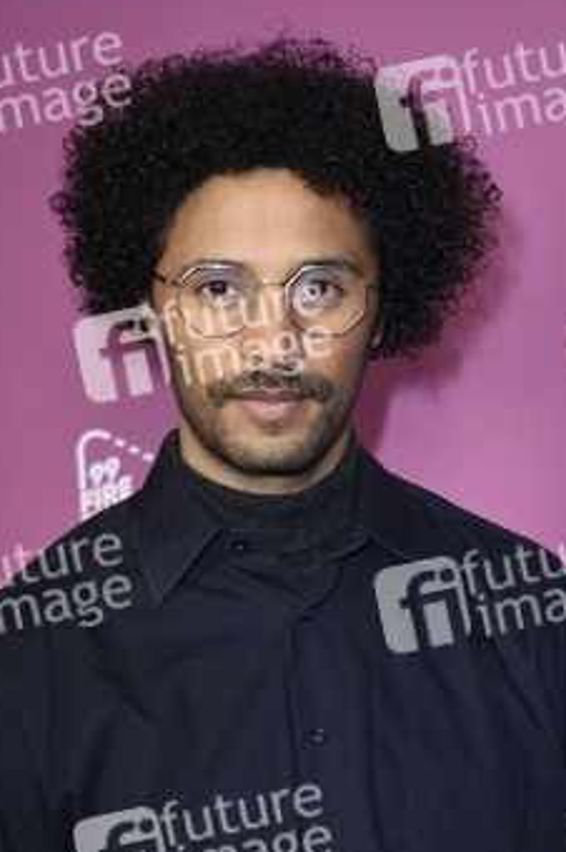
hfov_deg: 12.9
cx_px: 275
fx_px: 2505
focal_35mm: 106
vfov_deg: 19.3
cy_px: 469
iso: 640
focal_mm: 90
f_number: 5.6
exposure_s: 1/250
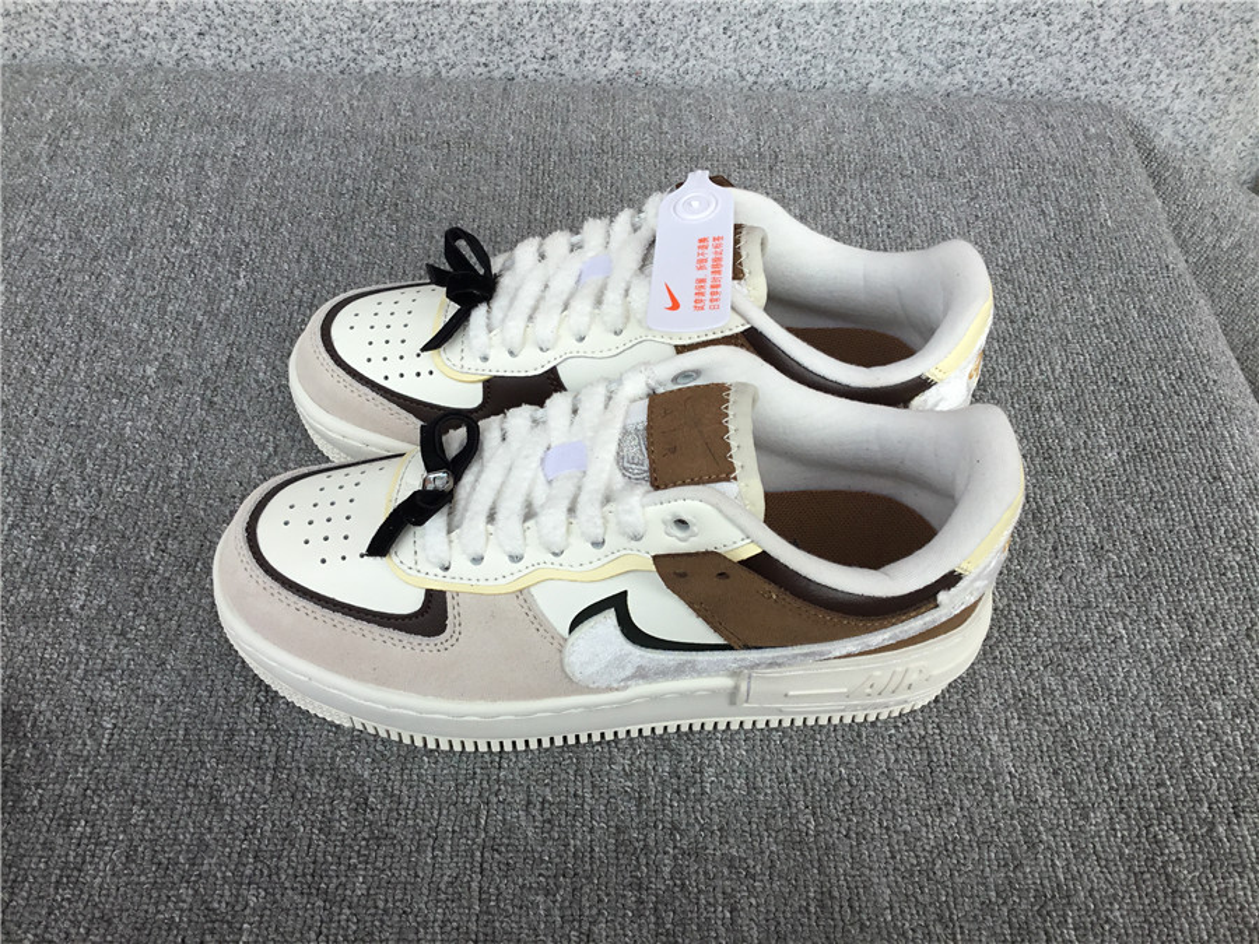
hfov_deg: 58.4
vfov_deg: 45.4
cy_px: 472
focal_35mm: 31
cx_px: 630
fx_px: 1127
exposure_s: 1/684
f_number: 2.4
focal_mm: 3.3
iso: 25
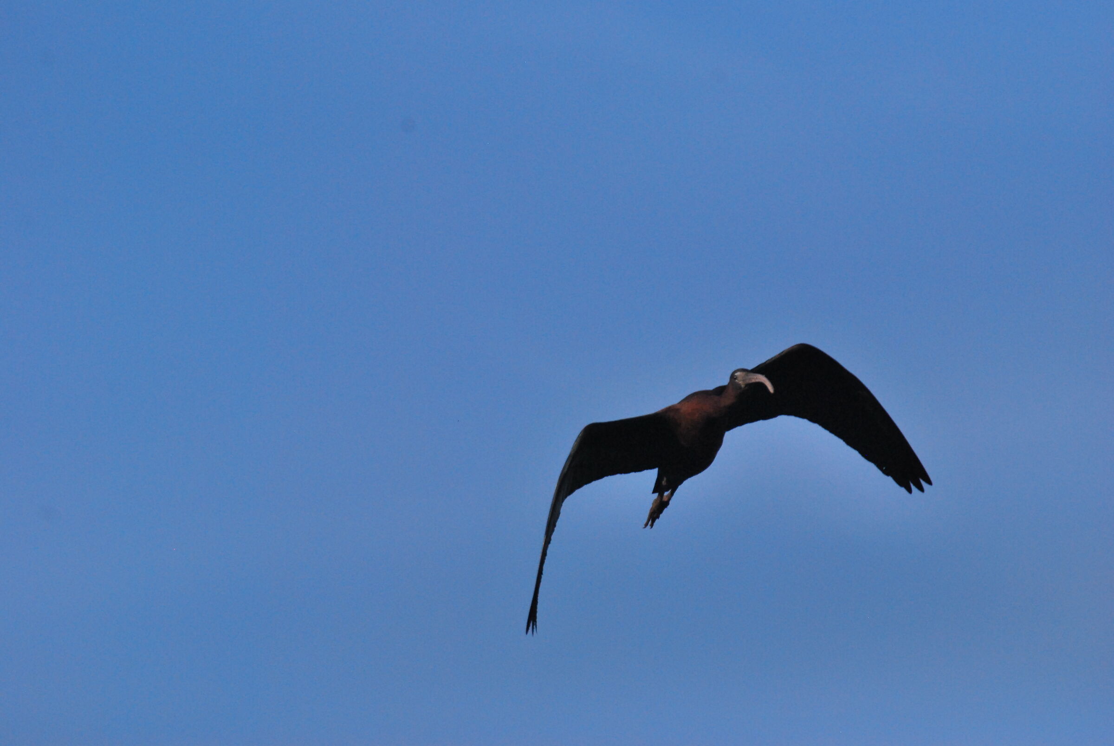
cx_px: 557
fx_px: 13943
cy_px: 373
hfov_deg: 4.6
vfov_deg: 3.1
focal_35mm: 450
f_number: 8
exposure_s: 1/4000
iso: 800
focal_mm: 300
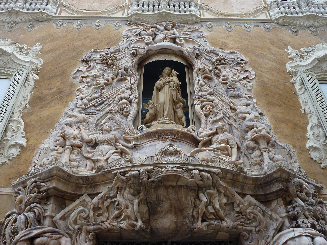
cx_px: 164
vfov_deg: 40.7
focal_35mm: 35
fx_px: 331
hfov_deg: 52.6
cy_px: 122
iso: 100
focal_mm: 5.7
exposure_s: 1/30
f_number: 3.5
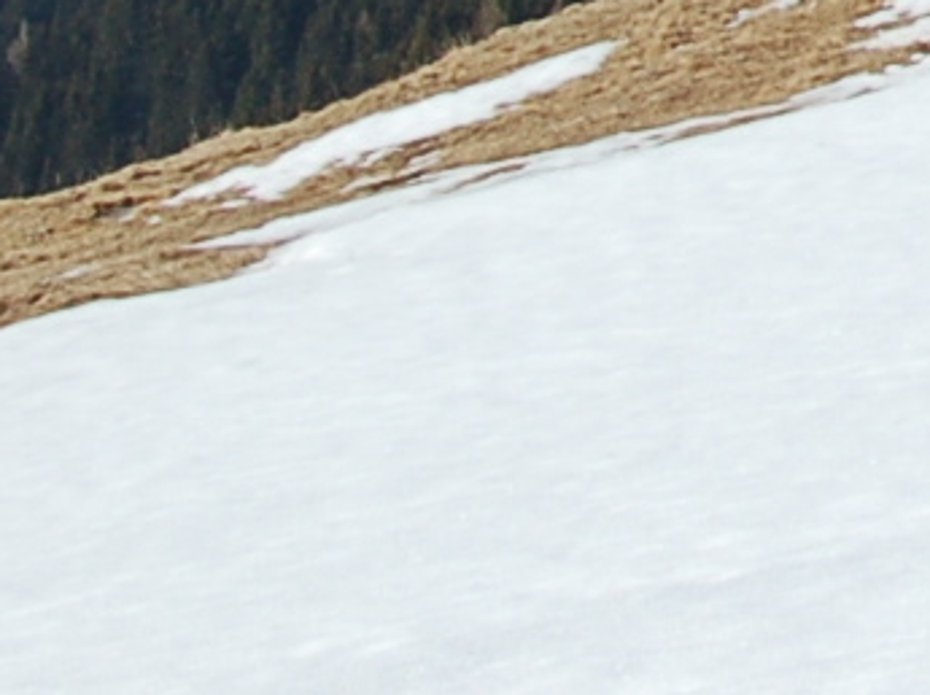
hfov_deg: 6.9
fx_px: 7085
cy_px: -1166
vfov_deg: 5.4
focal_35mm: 264
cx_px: 2518
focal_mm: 28
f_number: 11
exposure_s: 1/400
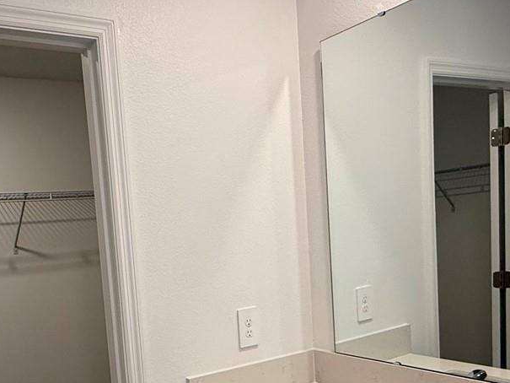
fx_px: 545
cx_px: 151
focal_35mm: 37
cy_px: 296
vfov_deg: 37.5
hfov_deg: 48.8
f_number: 2.2
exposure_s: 1/120
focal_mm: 2.22
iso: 125
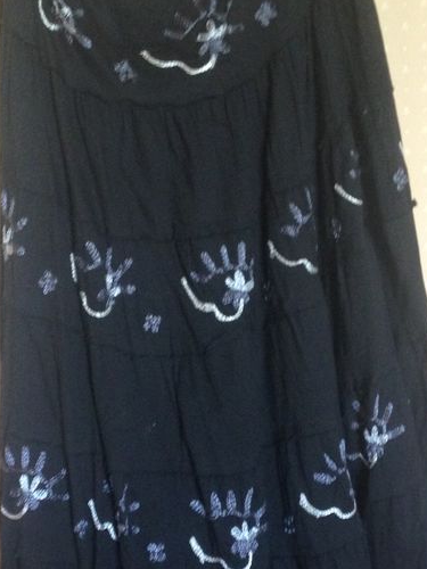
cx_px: 214
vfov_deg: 29.1
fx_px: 1086
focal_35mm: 66
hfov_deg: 22.3
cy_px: 393
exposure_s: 1/20
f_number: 2.4
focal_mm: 4.12
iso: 250
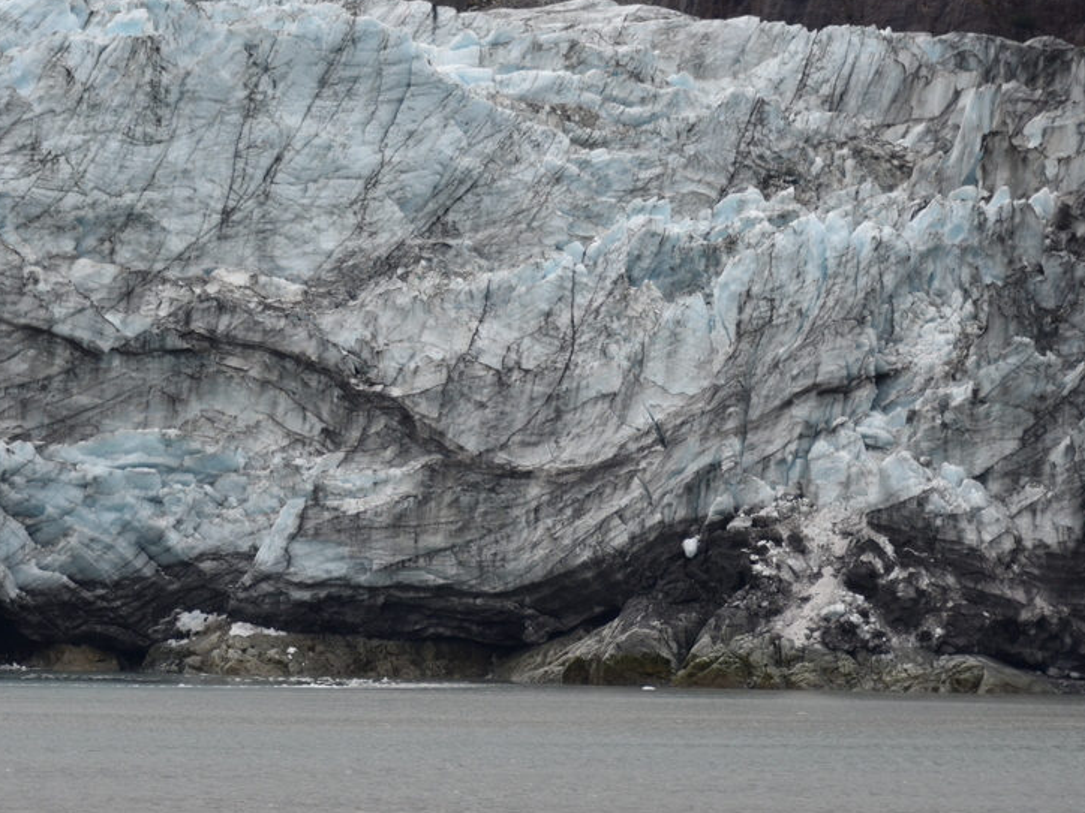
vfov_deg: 5.8
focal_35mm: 255
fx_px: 7993
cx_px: 436
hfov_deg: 7.8
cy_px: 261
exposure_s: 1/320
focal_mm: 150
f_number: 5.6
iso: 180
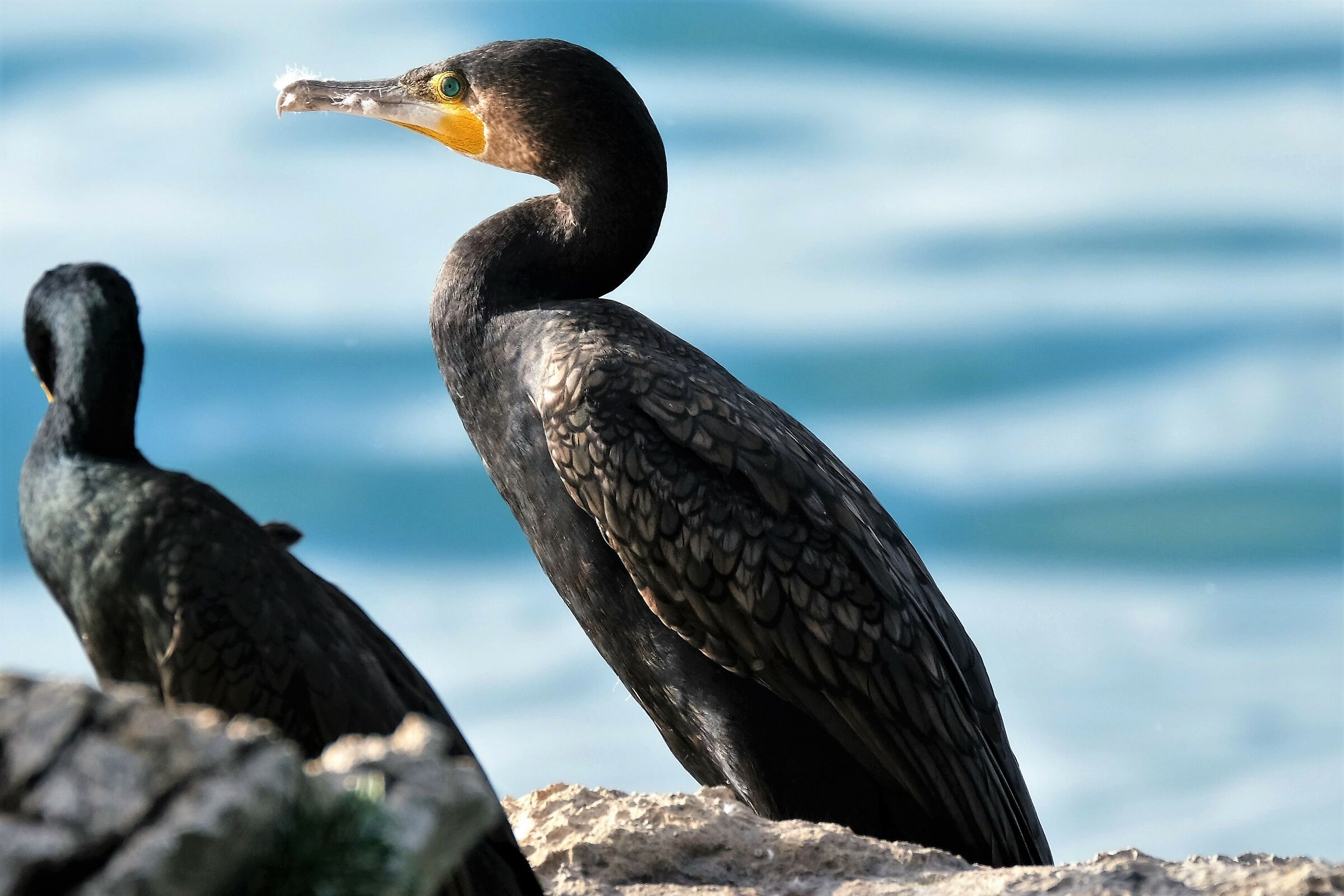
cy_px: 448
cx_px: 672
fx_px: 31358
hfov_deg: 2.5
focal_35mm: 840
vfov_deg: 1.6
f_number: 8
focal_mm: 560
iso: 500
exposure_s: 1/500
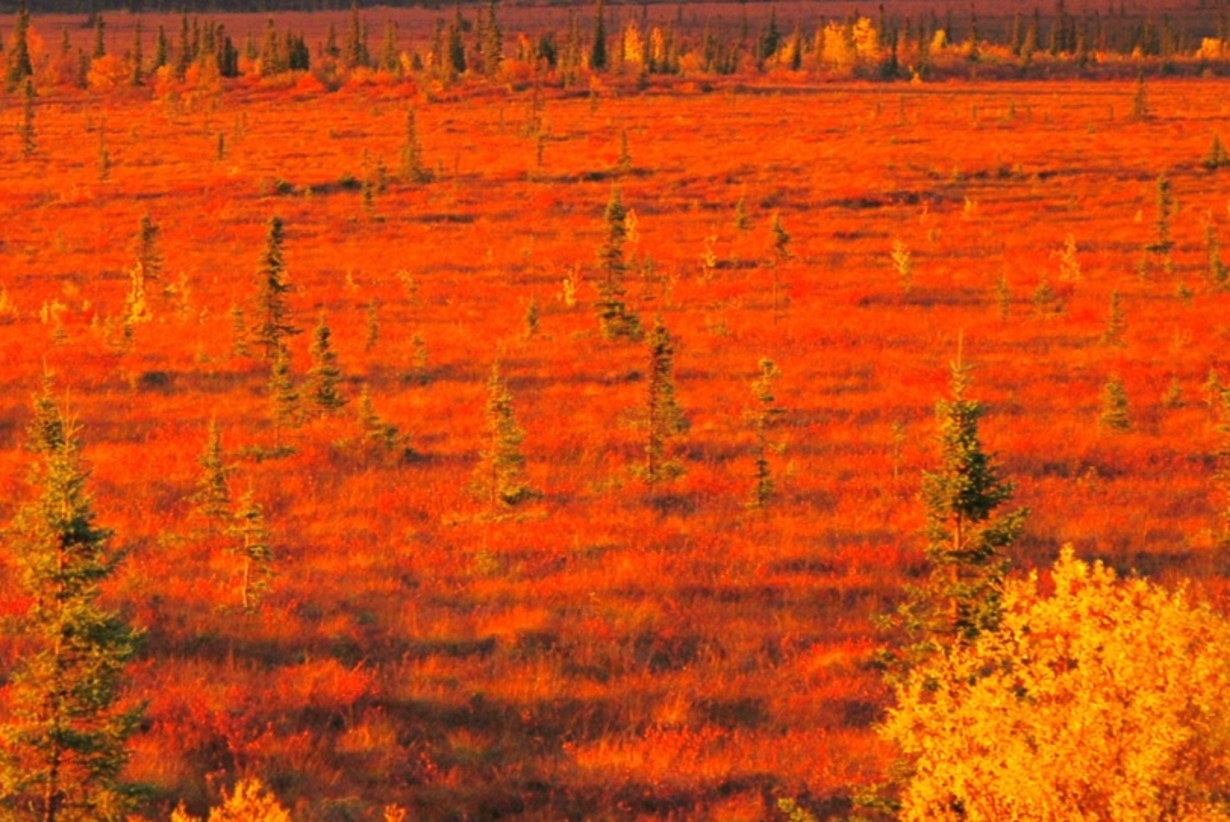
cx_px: 462
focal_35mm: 298
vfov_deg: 4.6
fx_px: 10189
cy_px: 162
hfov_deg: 6.9
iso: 100
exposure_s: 1/30
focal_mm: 105
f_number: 5.6
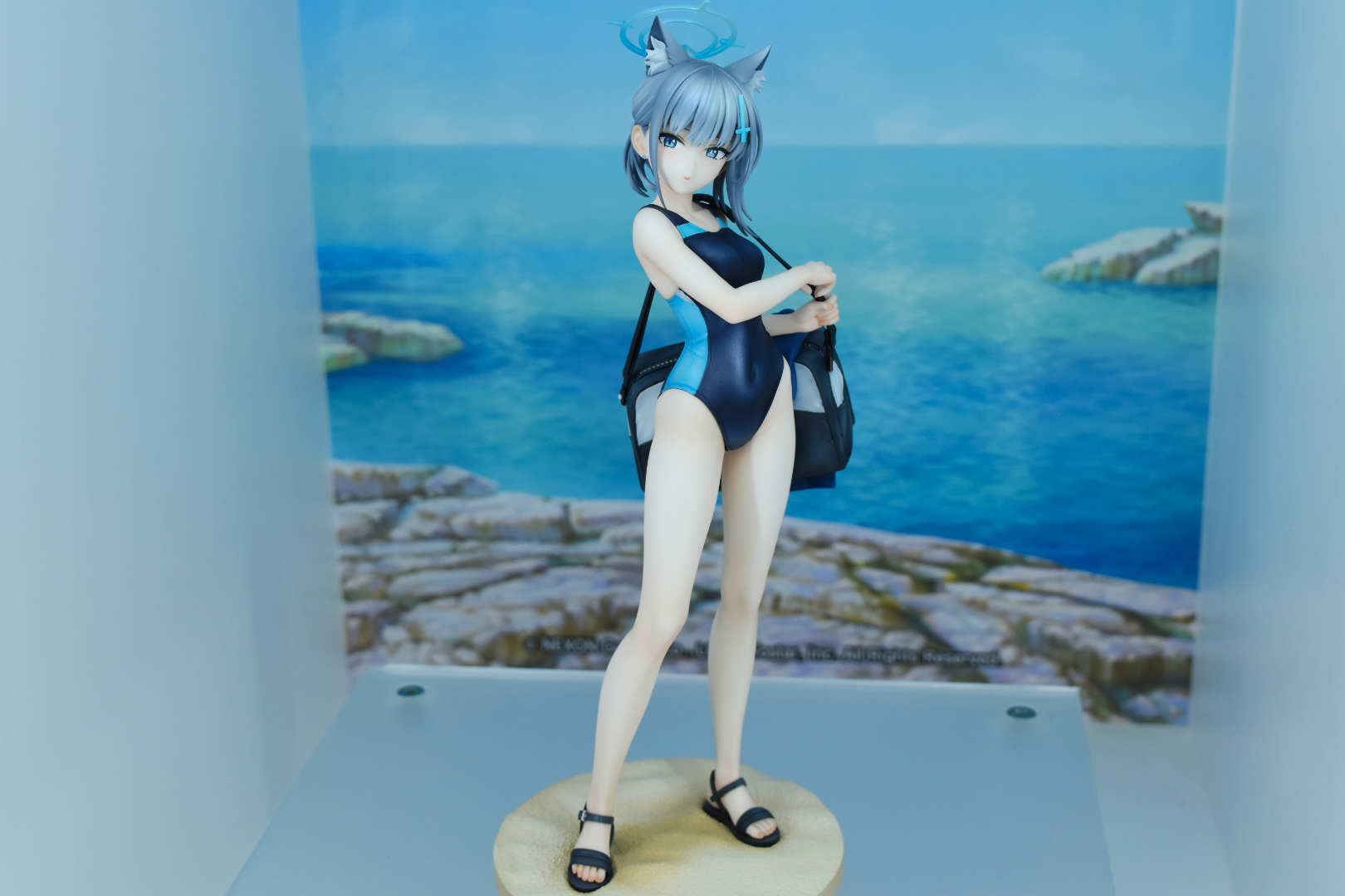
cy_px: 448
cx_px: 672
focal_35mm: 52
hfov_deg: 37.9
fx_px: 1961
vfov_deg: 25.8
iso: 640
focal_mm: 35
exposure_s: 1/320
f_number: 8
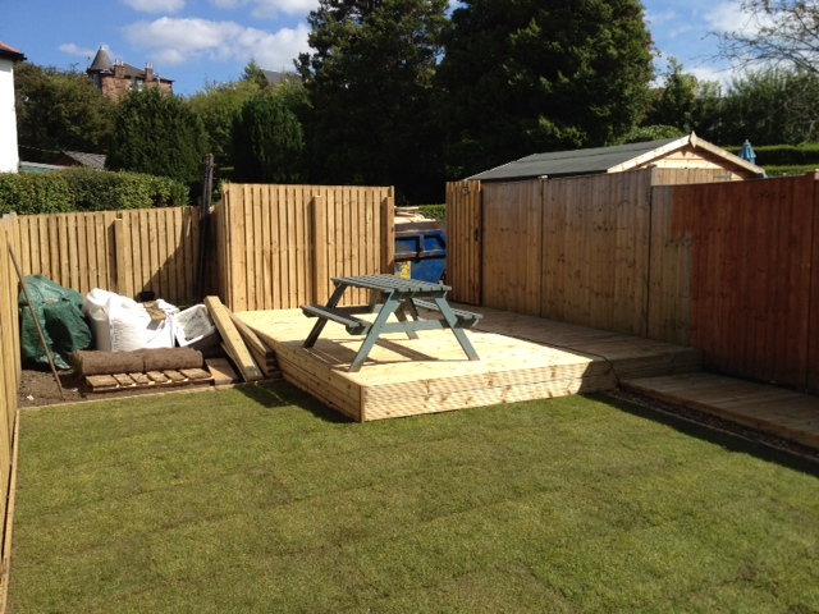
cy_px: 307
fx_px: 828
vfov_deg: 40.7
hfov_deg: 52.6
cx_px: 410
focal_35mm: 35
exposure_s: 1/1453
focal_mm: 4.28
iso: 64
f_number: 2.4
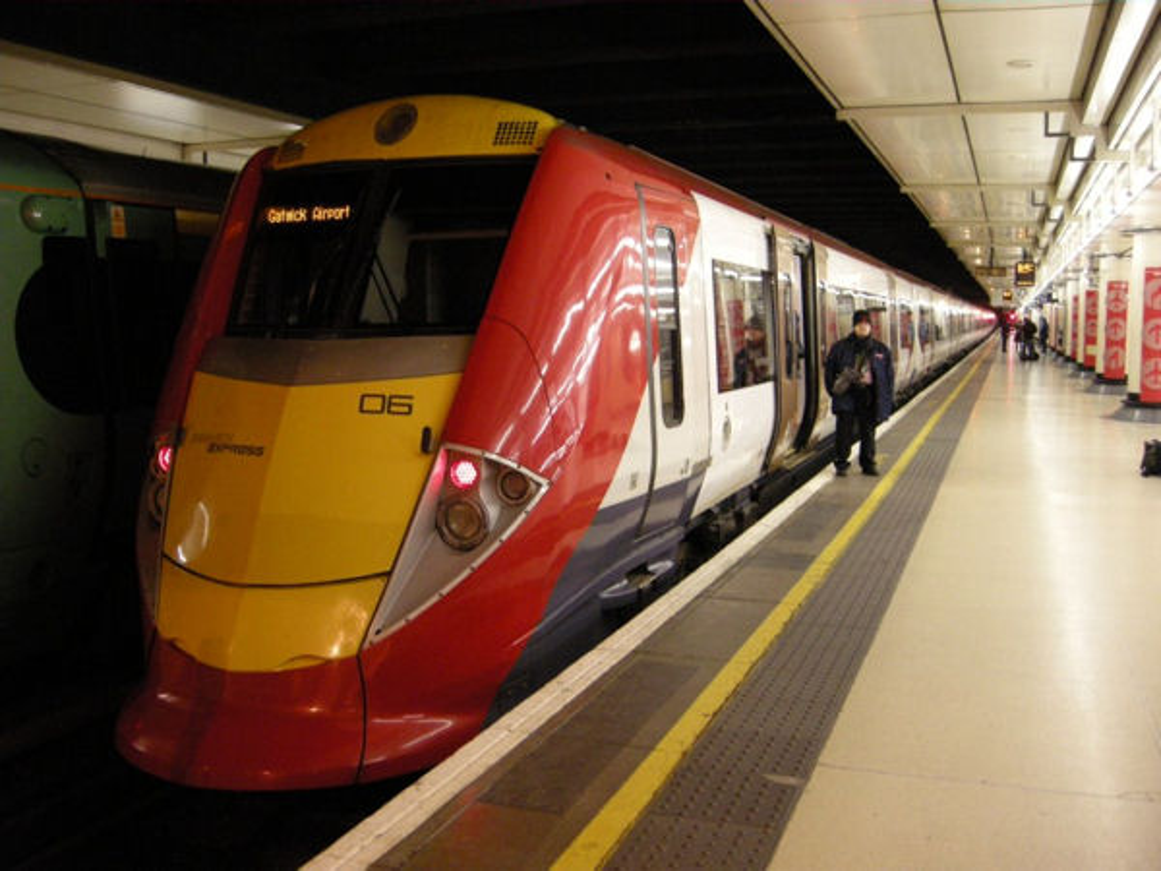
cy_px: 436
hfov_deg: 52.6
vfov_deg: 40.7
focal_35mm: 35
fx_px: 1174
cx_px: 580
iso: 400
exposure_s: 1/10.2
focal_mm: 7.5
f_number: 2.7
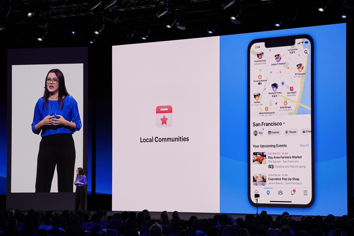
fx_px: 1327
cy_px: 118
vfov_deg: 10.2
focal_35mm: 135
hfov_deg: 15.2
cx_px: 177
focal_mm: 135
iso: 800
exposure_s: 1/100
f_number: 5
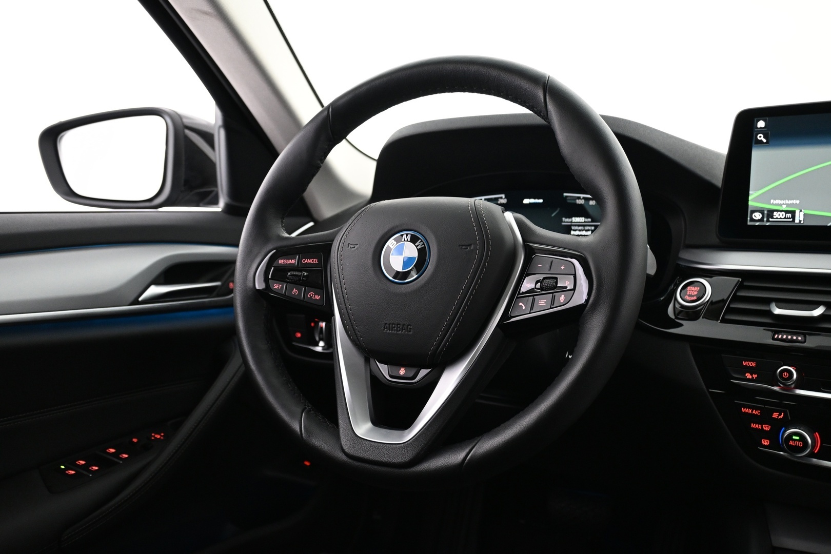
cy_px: 277
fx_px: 710
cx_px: 416
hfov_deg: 60.7
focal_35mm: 31
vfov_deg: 42.6
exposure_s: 1/20
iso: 1600
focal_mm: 20.5
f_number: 3.8
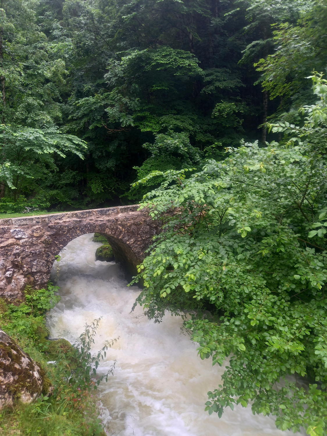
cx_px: 164
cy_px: 218
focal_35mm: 25
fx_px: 315
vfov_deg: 69.4
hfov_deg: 54.9
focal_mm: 4.6
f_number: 2
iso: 100
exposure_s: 1/100
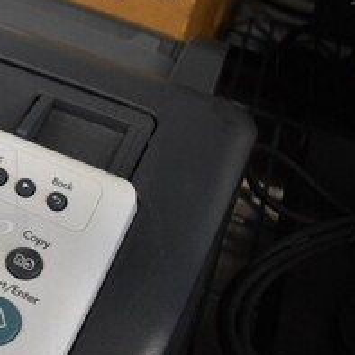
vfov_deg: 24.3
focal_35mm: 71
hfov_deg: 20.8
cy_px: 157
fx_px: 824
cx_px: -171
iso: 1600
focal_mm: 18
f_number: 3.5
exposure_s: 1/125
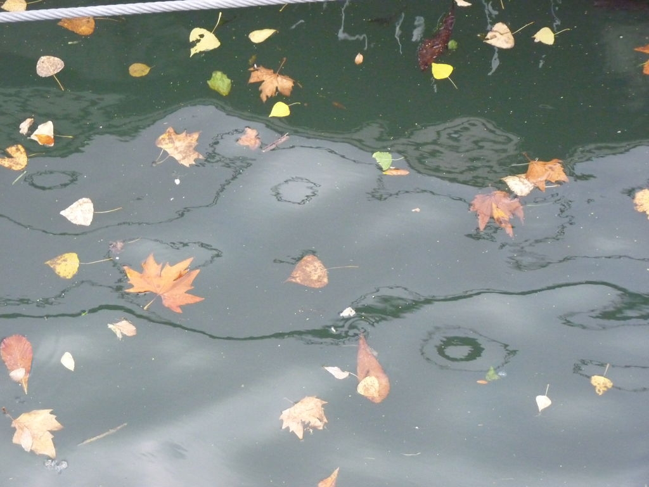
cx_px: 324
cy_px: 244
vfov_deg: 14.1
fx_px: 1969
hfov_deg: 18.7
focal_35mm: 105
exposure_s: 1/160
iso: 800
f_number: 3.6
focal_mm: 18.7
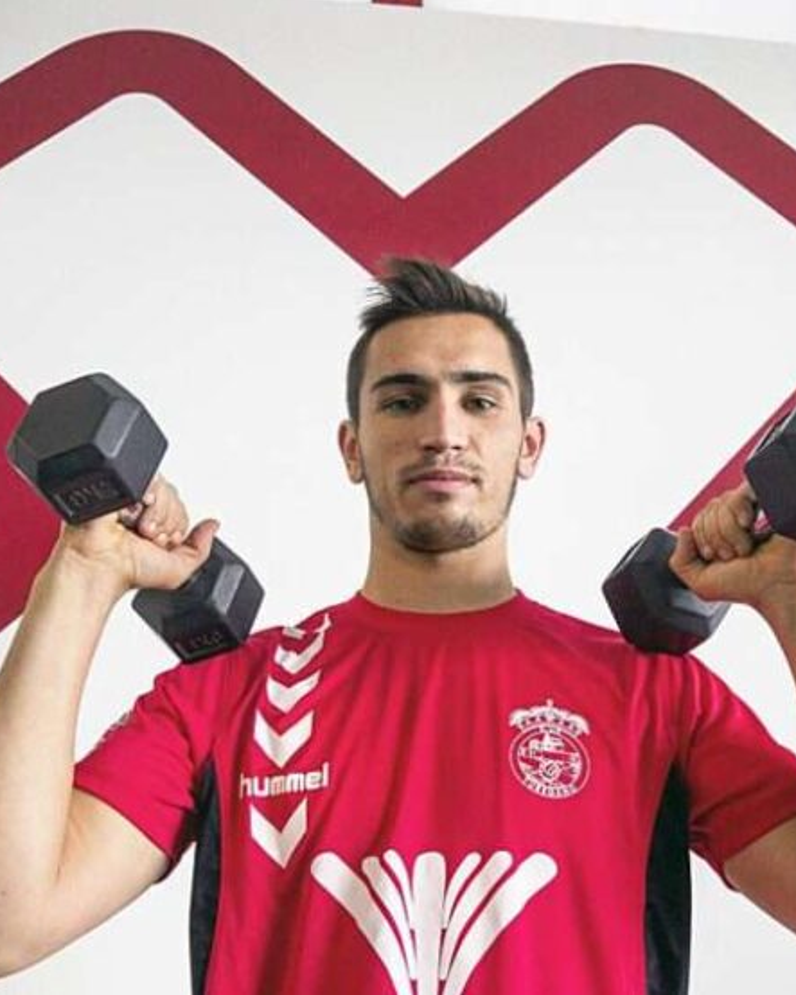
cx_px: 422
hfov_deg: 40.1
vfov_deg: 49.1
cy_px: 491
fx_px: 1090
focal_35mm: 37
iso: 800
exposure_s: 1/80
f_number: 4
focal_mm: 14
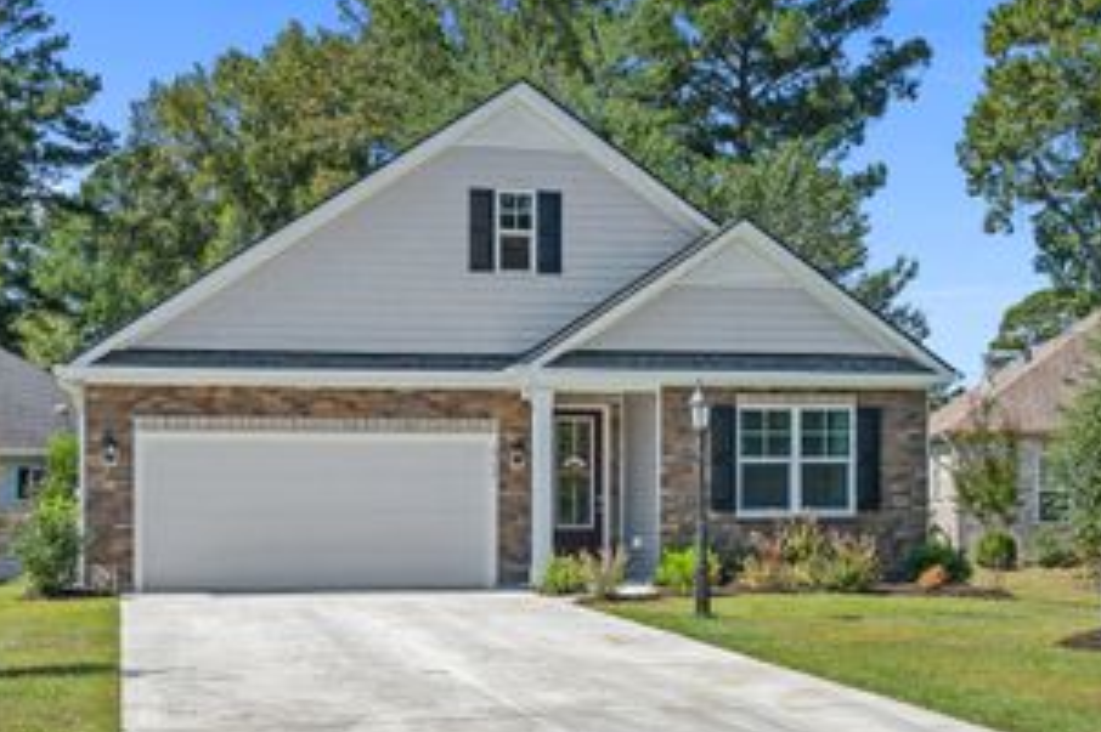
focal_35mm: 53
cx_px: 525
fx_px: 1620
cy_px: 373
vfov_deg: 25.5
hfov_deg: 37.5
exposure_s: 1/60
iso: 125
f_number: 8
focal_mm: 32
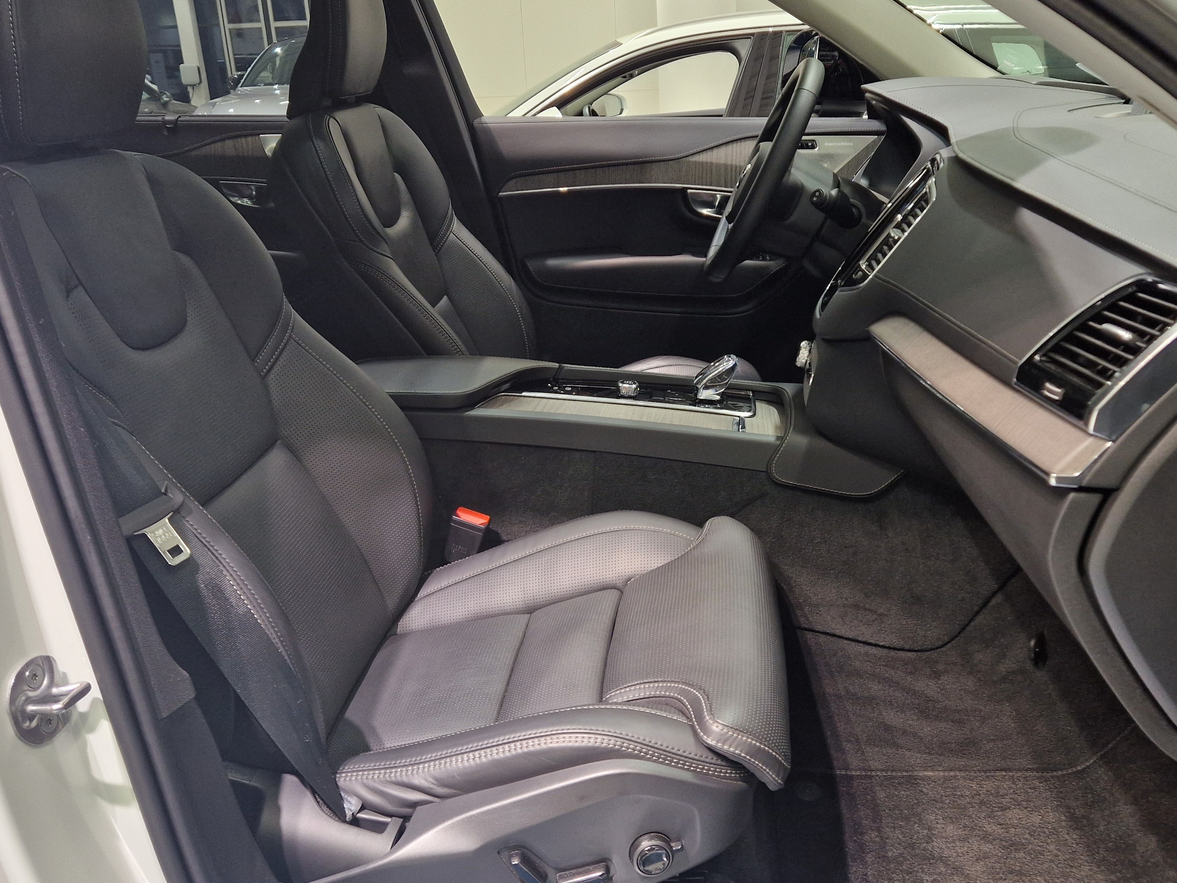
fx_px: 1088
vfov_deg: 44.2
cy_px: 444
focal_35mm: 32
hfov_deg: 56.8
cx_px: 599
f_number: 1.8
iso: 160
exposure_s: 1/100
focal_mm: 5.4
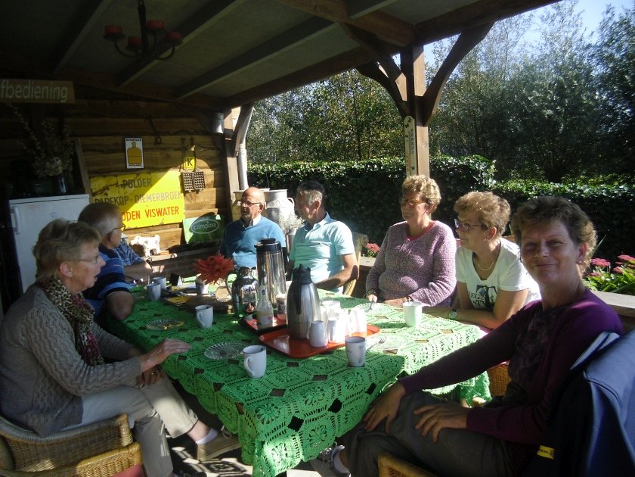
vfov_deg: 51.4
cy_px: 238
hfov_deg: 65.3
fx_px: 495
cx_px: 318
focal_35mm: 27
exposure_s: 1/400
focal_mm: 4.9
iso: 100
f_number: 3.2
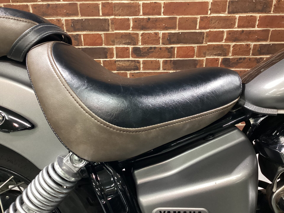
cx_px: 142
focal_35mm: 31
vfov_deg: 45.4
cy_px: 106
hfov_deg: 58.4
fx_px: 254
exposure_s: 1/40
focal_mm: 3.3
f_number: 2.4
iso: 320
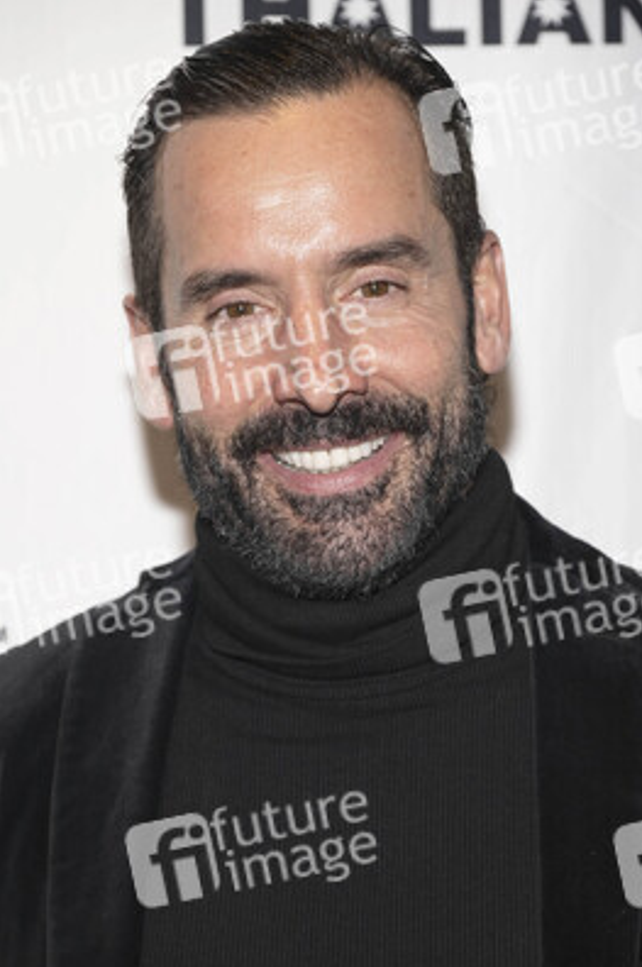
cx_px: 322
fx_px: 2735
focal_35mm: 102
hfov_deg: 13.4
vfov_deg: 20.0
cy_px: 484
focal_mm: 101
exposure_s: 1/200
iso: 800
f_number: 5.6
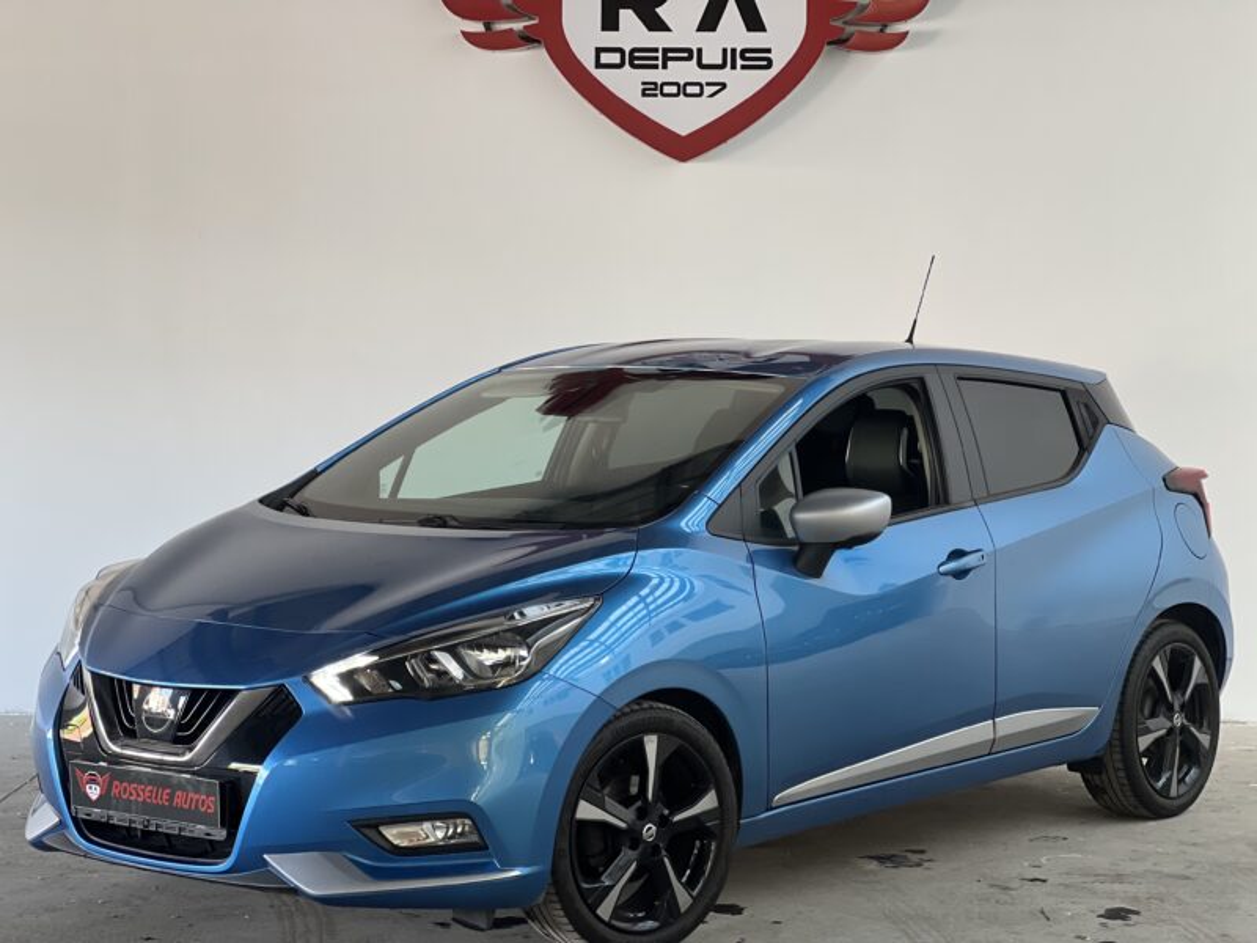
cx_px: 628
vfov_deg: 19.1
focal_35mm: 77
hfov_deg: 25.3
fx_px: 2796
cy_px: 472
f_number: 2.8
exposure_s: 1/40
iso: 250
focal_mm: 9
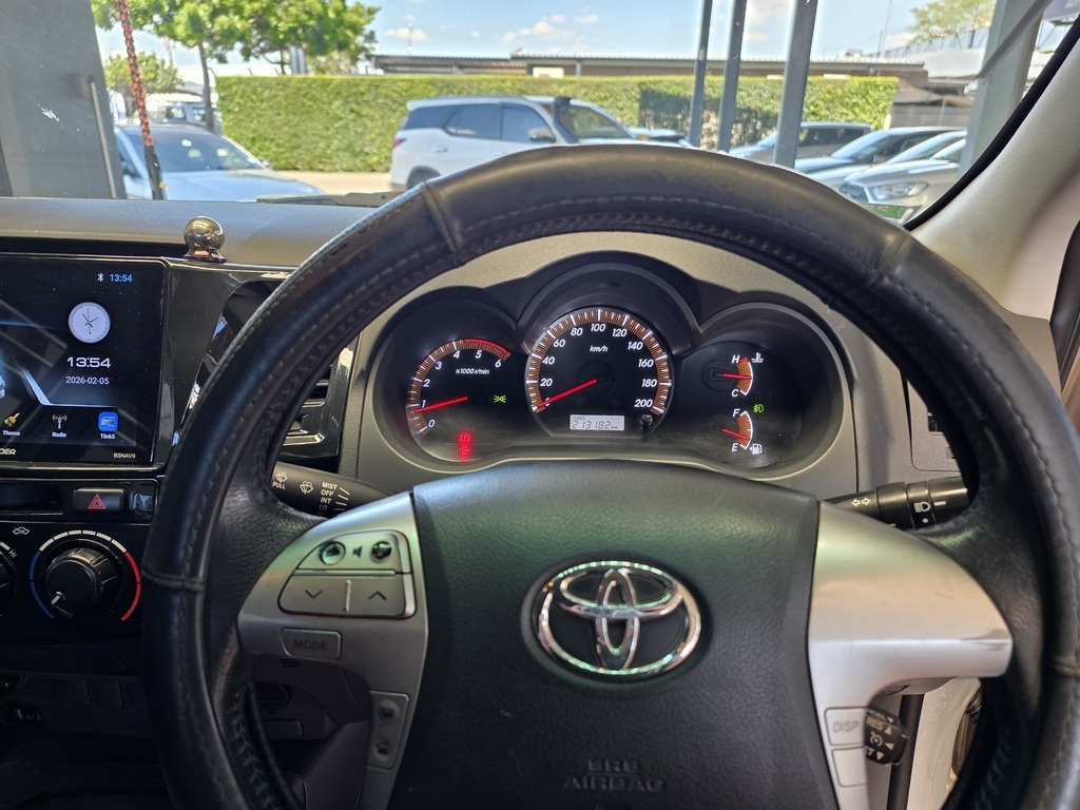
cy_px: 405
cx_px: 540
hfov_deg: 73.9
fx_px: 718
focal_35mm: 23
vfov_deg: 58.9
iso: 200
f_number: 1.7
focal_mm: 6.25
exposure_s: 1/180
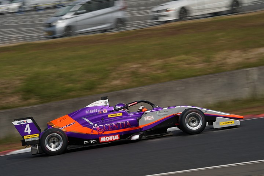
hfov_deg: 9.6
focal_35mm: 214
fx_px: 1569
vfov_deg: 6.4
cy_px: 88
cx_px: 132
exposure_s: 1/125
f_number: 16
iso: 100
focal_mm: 214
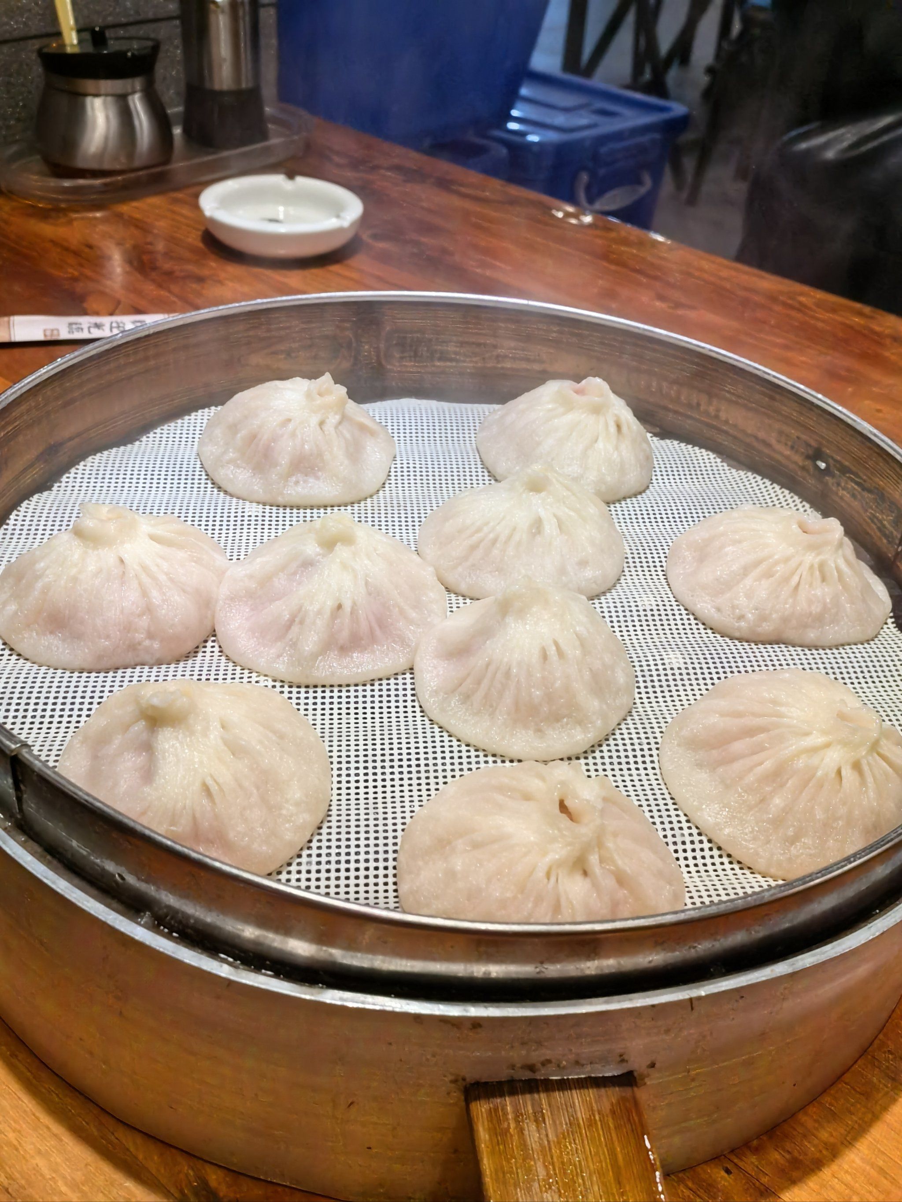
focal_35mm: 33
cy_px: 601
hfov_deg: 42.9
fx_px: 1147
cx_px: 451
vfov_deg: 55.4
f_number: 2.8
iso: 250
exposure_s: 1/100
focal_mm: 5.75
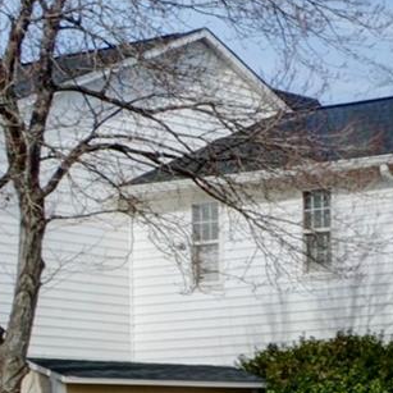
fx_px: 1251
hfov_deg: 11.4
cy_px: 424
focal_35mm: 97
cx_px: 1147
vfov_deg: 17.3
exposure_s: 1/125
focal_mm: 11.5
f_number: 14
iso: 200
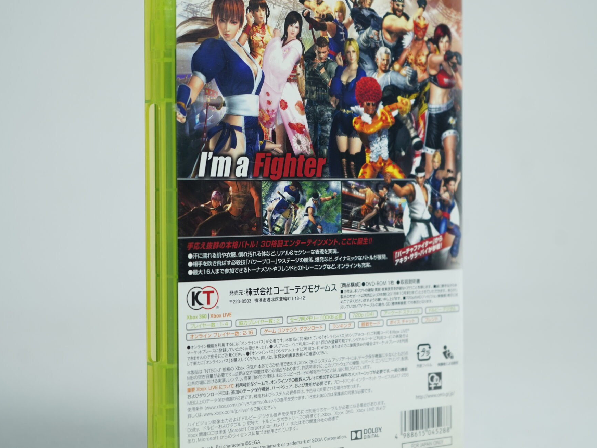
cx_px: 314
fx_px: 1242
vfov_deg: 20.4
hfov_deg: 27.0
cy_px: 235
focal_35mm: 72
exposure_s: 1/60
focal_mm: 51
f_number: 4.5
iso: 320
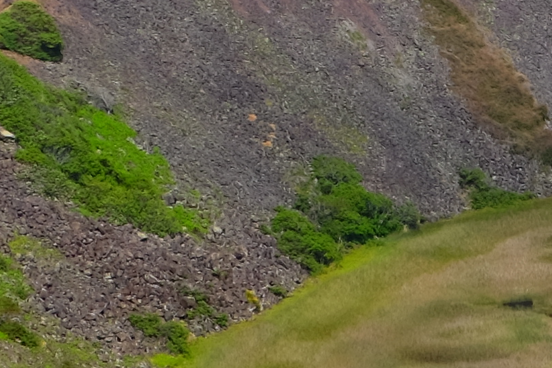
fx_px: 3264
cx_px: 513
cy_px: -232
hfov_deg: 9.6
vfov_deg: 6.3
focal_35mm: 213
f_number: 9
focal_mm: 23.3
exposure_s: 1/350
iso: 200
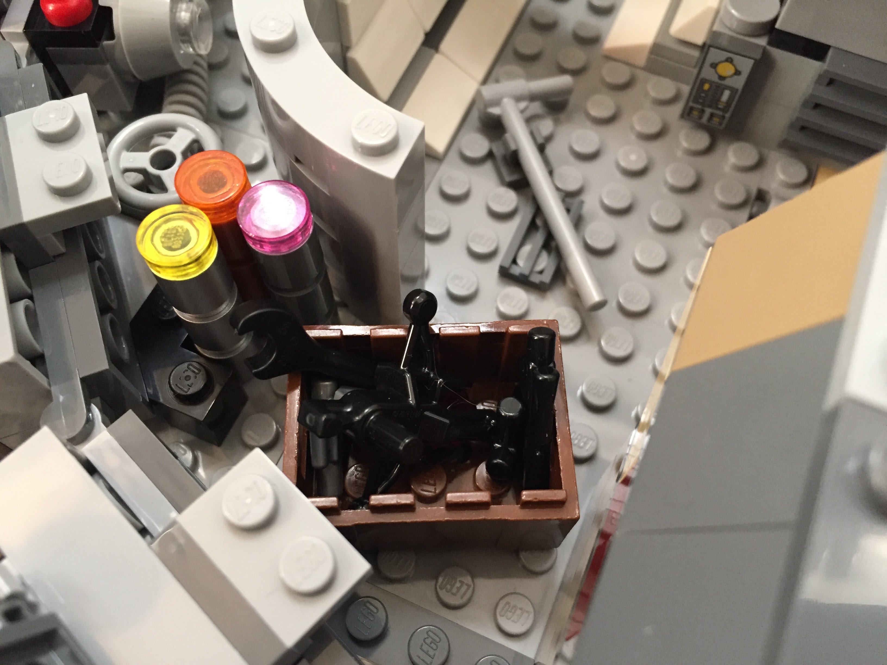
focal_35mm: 29
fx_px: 743
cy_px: 332
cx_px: 444
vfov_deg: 48.2
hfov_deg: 61.7
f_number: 2.2
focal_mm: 4.15
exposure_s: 1/30
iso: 200
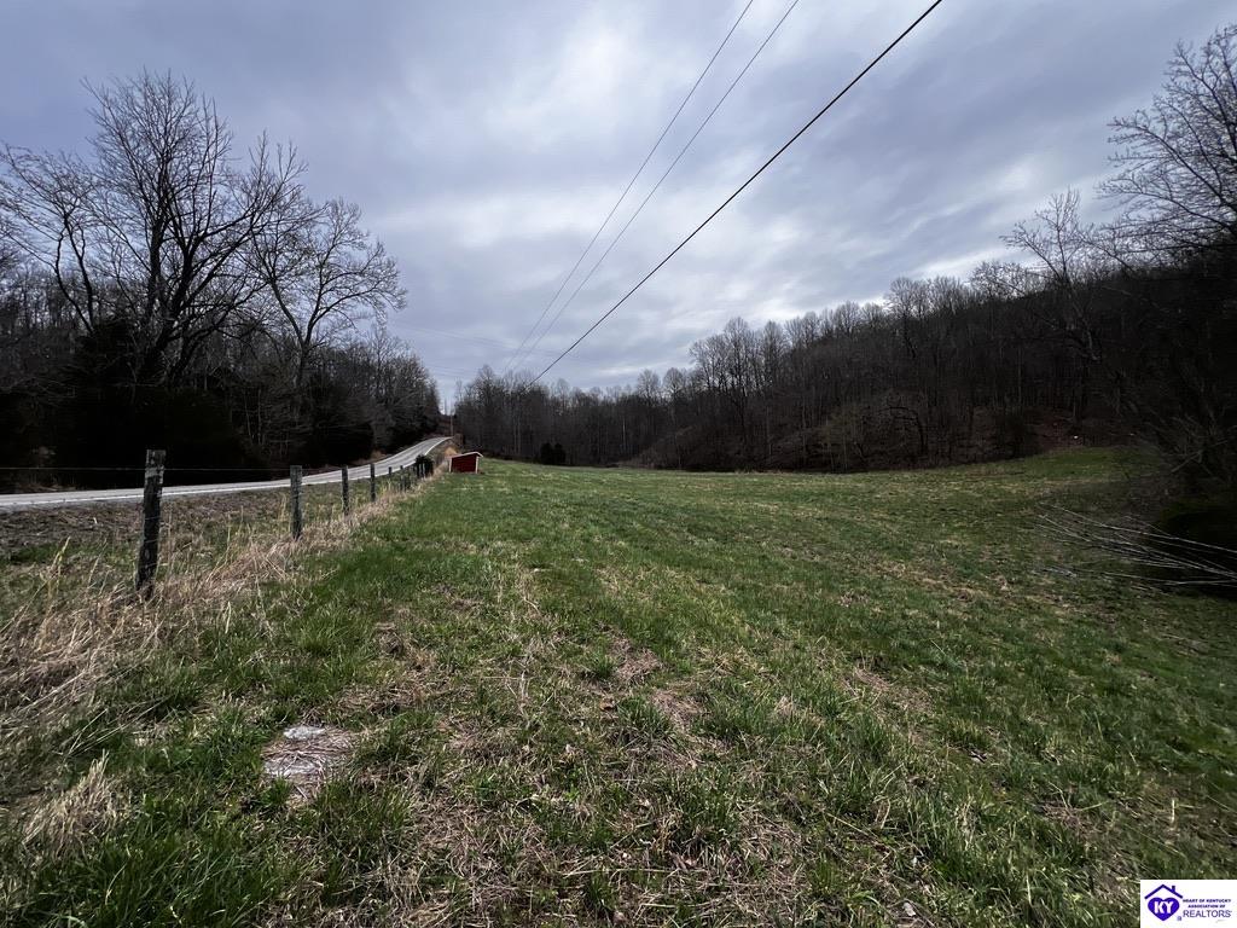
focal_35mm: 13
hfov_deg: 106.2
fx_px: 465
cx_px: 618
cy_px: 464
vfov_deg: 89.9
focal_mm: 1.57
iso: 32
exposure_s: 1/1340
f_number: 1.8
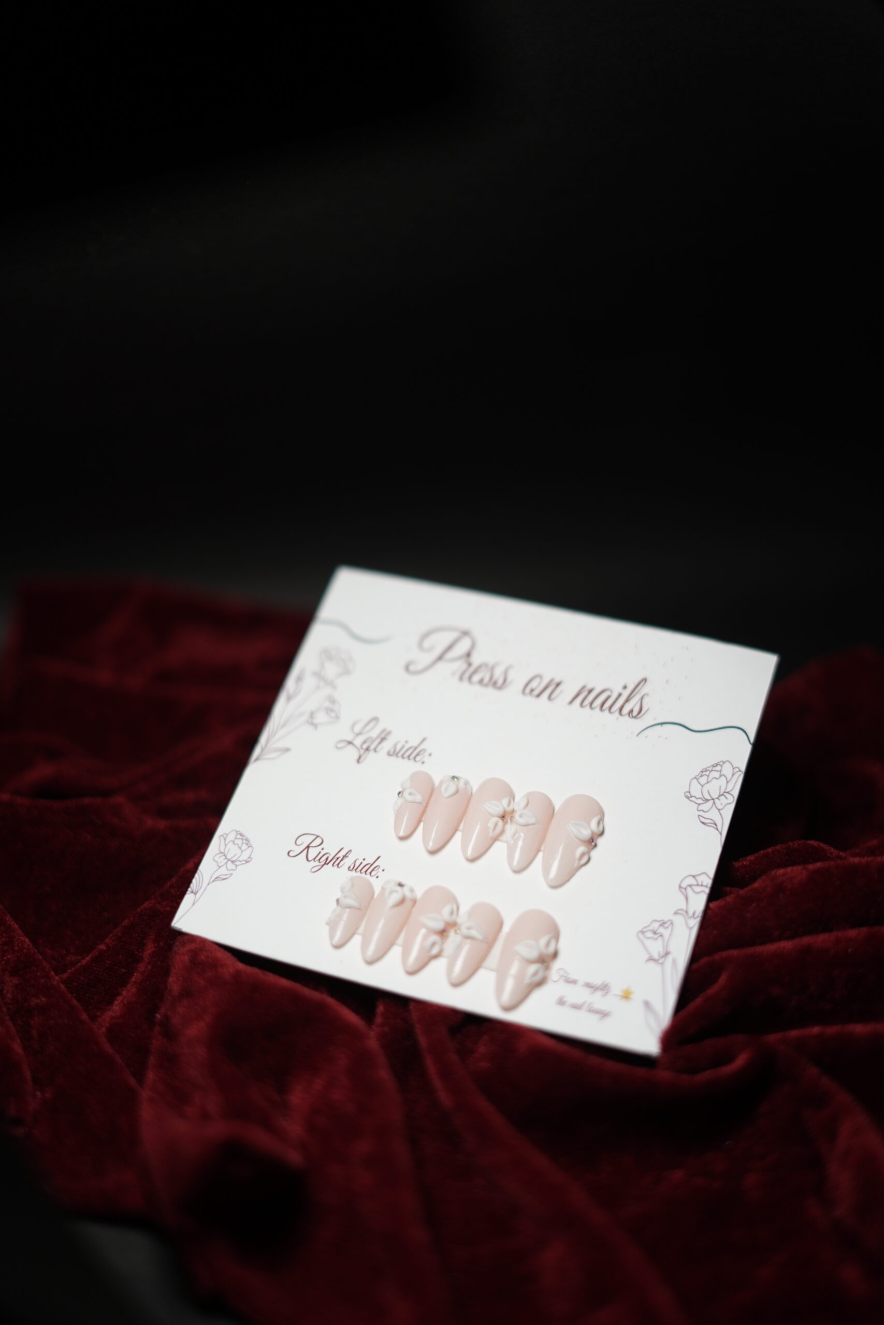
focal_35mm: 50
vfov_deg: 39.6
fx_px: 1841
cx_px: 442
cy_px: 662
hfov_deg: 27.0
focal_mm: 50
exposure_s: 1/1600
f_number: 1.8
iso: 200
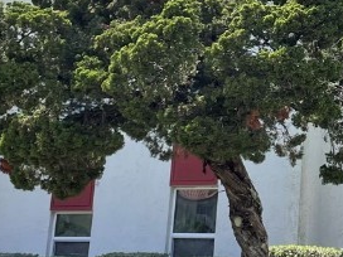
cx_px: 332
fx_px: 971
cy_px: 66
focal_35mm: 98
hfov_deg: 19.5
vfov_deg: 15.0
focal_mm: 4.2
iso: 32
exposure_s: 1/1335
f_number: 1.6
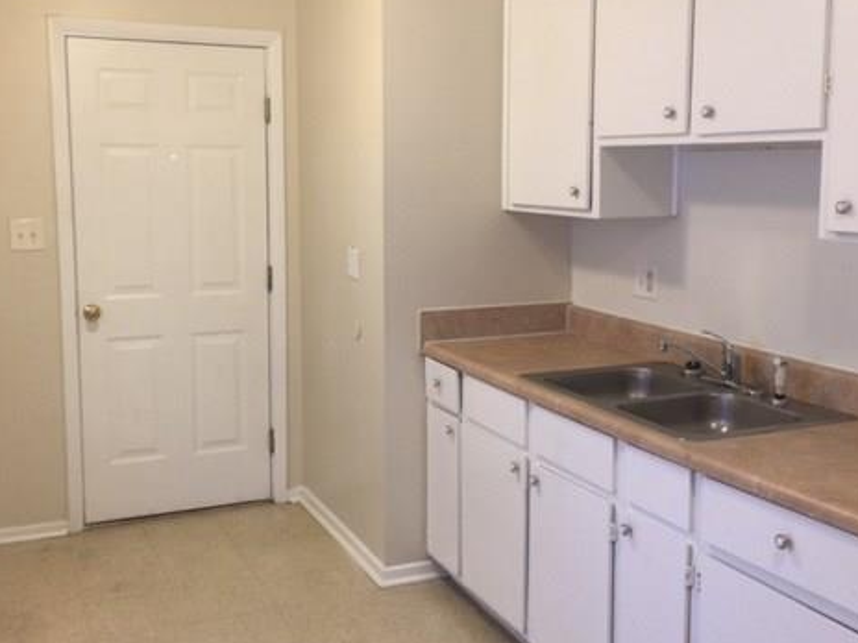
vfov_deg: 36.0
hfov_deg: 46.8
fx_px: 991
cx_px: 425
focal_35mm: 40
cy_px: 305
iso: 32
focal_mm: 4.15
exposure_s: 1/15
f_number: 2.2
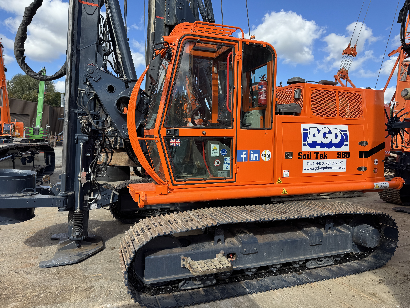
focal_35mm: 24
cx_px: 205
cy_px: 154
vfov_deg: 56.8
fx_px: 284
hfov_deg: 71.6
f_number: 1.78
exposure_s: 1/2174
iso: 80
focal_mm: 6.76
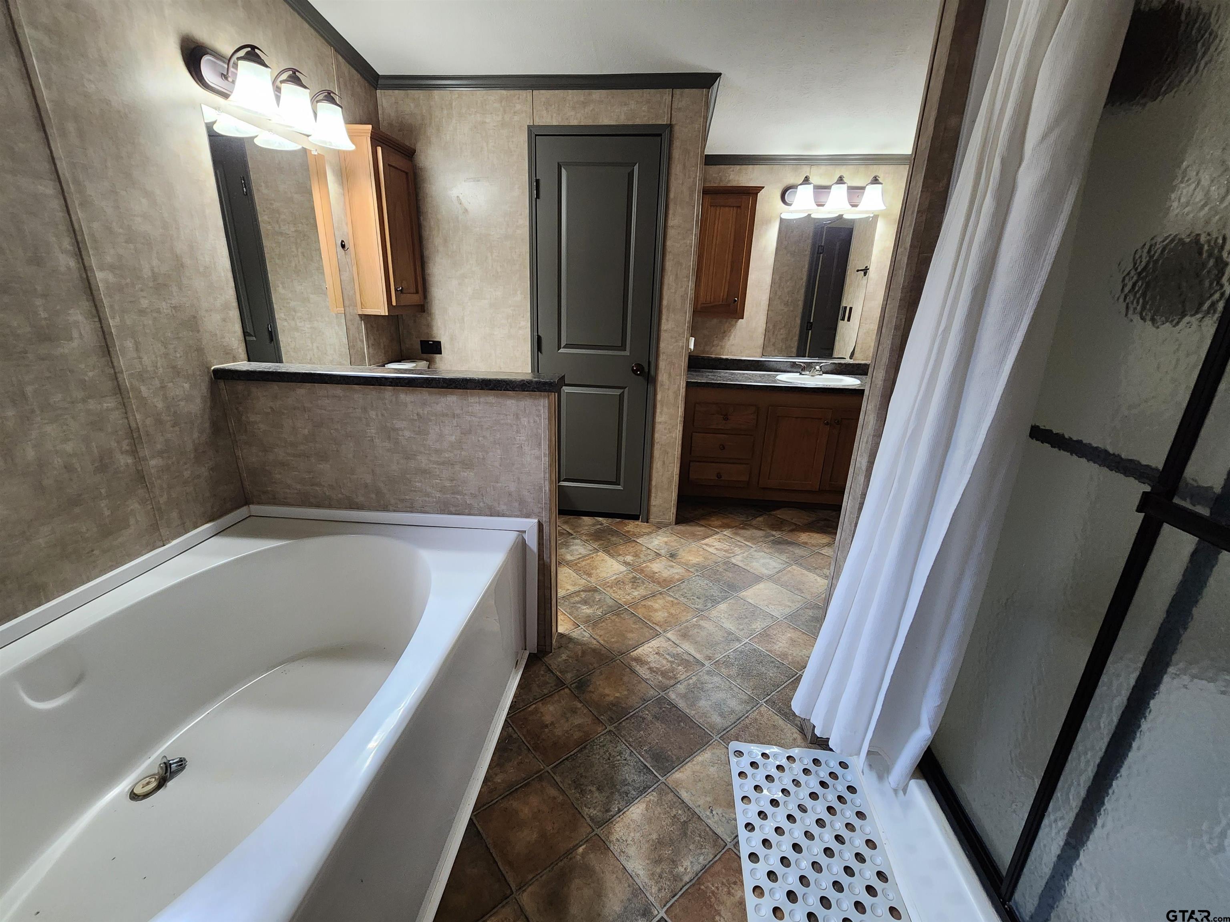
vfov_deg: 89.9
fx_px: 462
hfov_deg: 106.2
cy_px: 461
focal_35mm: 13
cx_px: 615
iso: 400
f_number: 2.2
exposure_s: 1/60
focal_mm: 2.2
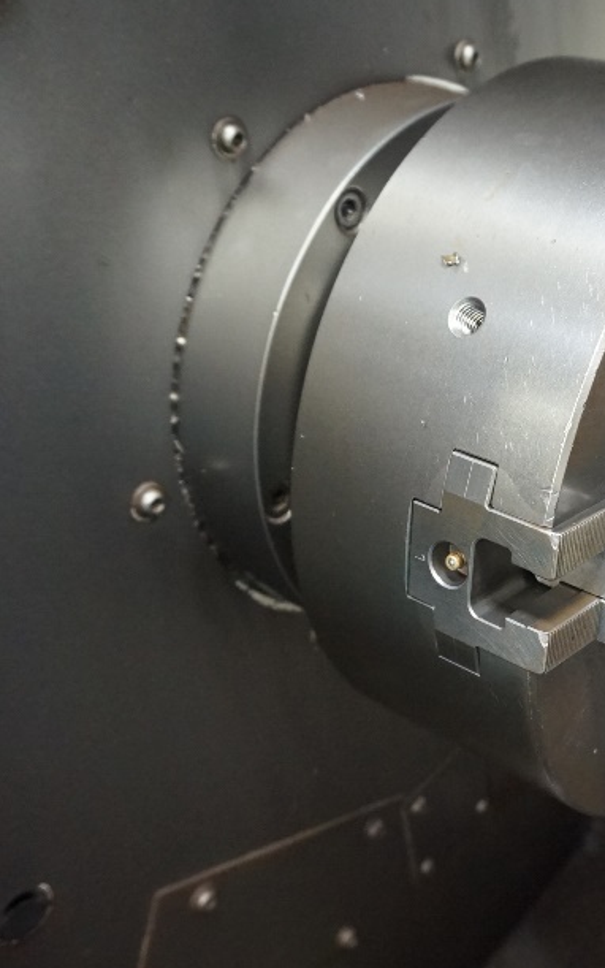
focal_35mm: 41
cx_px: 557
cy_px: 449
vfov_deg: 48.2
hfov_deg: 29.8
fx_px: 1081
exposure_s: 1/60
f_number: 3.5
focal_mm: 16
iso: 2500
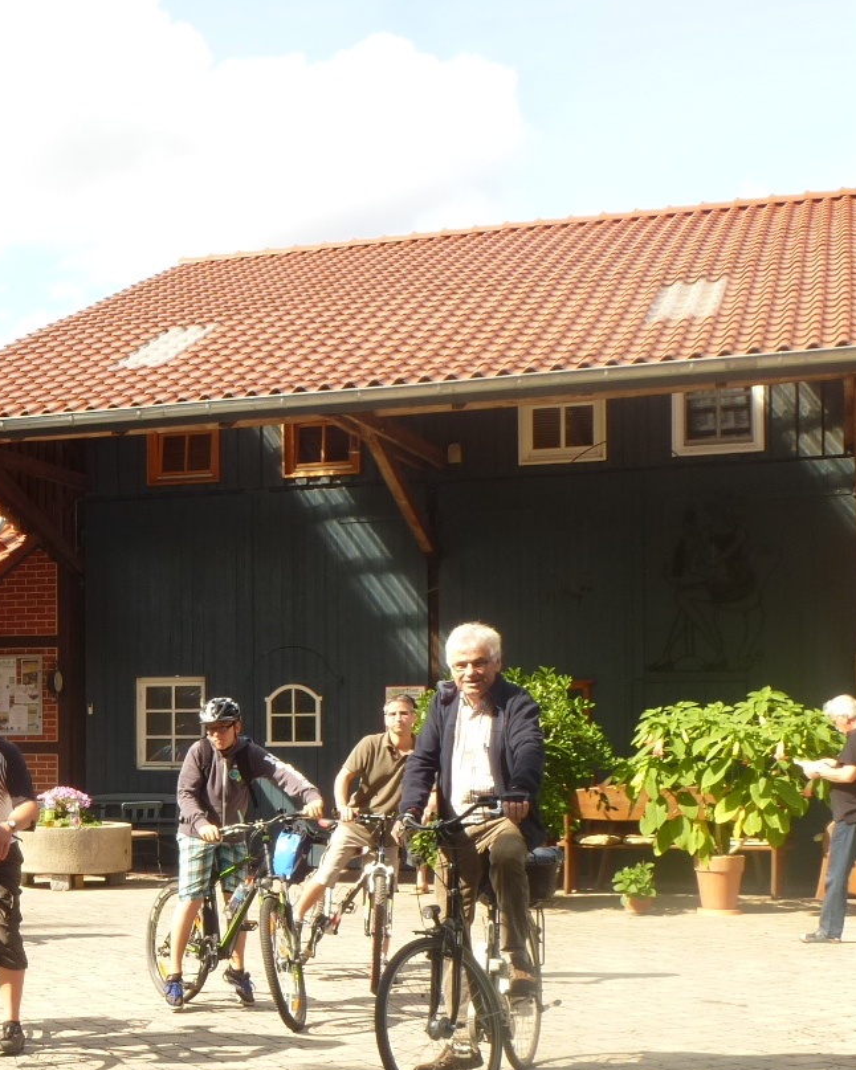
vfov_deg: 32.2
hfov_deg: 25.0
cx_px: 4
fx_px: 1837
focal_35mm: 58
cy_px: 727
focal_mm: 5.4
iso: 100
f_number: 5
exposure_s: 1/160
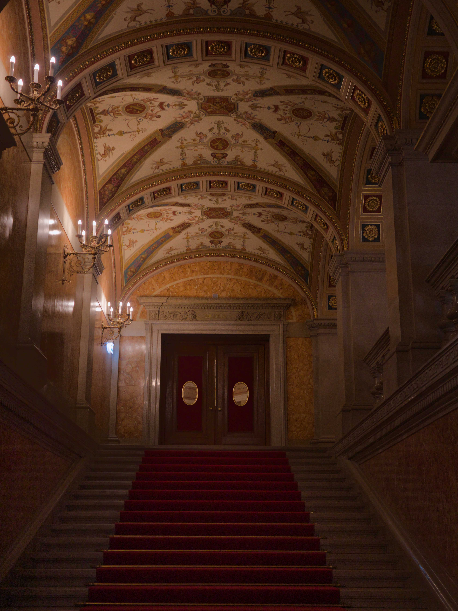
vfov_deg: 42.9
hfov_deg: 32.9
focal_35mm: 44
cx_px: 230
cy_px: 319
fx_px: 776
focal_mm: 26
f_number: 2.8
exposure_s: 1/80
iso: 1250
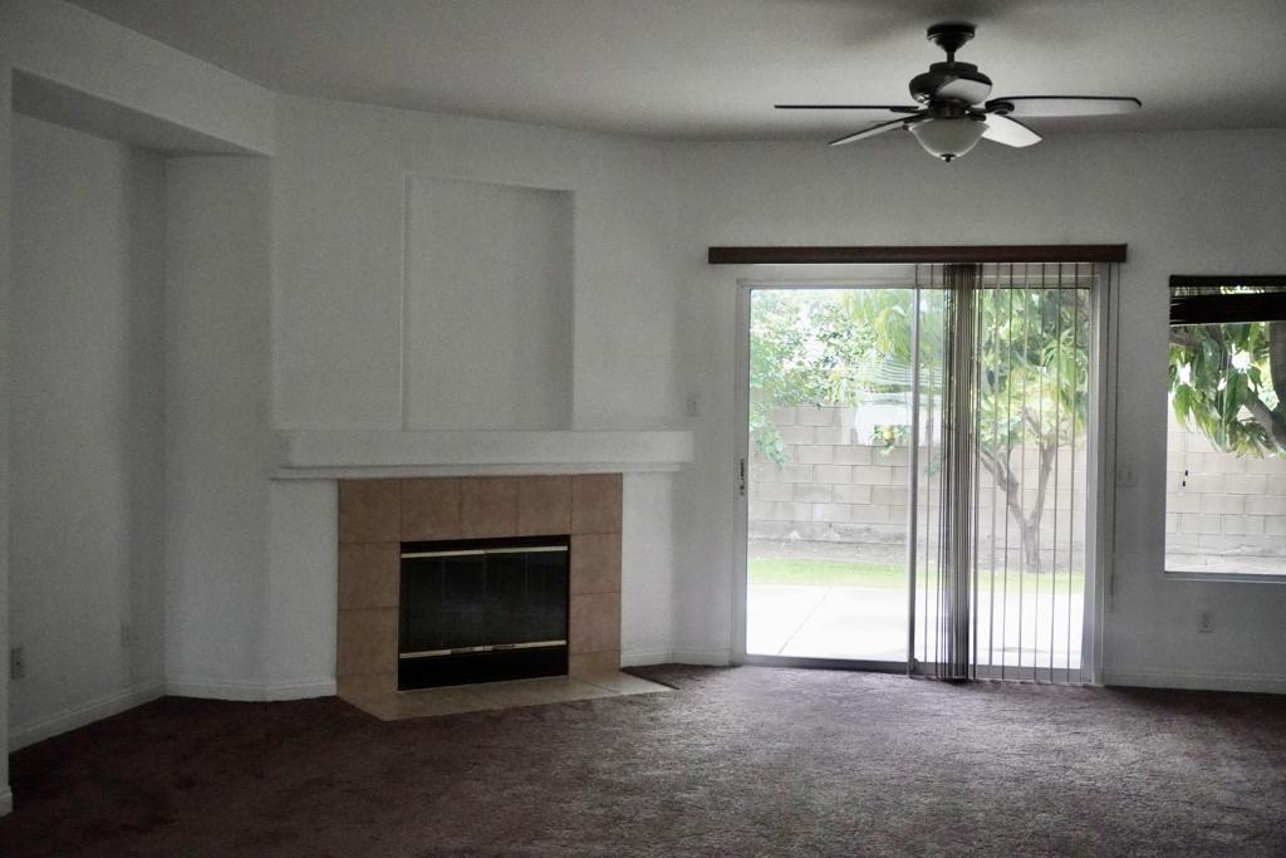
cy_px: 429
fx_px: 1447
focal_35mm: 40
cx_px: 643
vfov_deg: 33.0
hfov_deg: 47.9
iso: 4000
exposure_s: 1/160
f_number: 4.5
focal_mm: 27
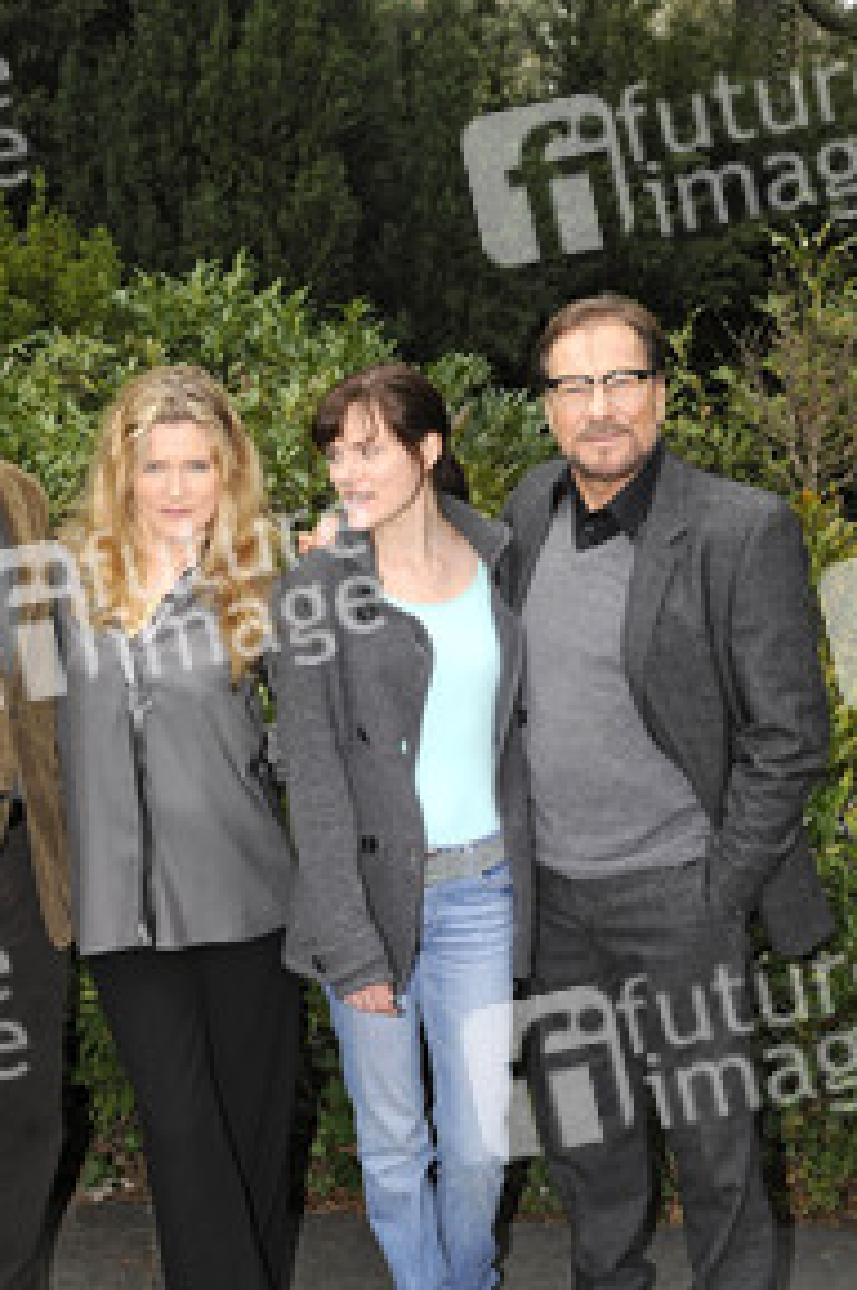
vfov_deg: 32.7
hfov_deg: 22.1
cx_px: 286
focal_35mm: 61
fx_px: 2183
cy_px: 830
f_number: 7.1
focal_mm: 44
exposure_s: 1/200
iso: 320
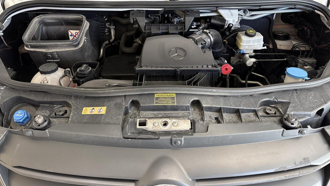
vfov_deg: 39.7
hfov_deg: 66.1
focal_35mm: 29
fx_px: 254
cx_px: 163
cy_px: 61
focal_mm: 5.96
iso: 125
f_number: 1.6
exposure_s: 1/60
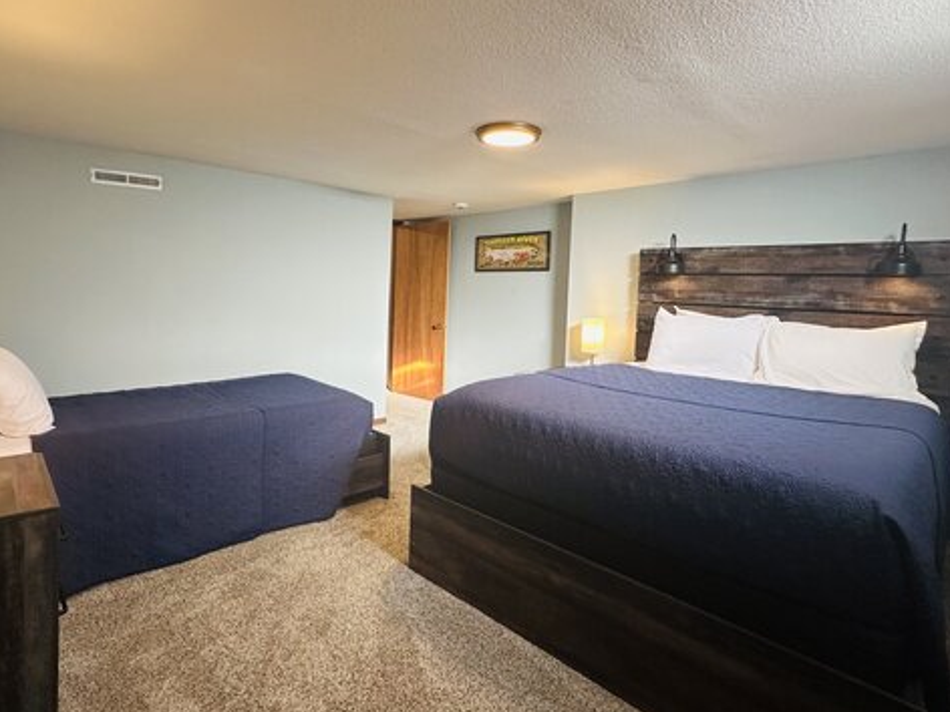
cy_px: 316
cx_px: 447
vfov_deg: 68.5
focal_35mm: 19
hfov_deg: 84.6
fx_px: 521
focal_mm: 2.22
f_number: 2.2
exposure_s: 1/120
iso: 200
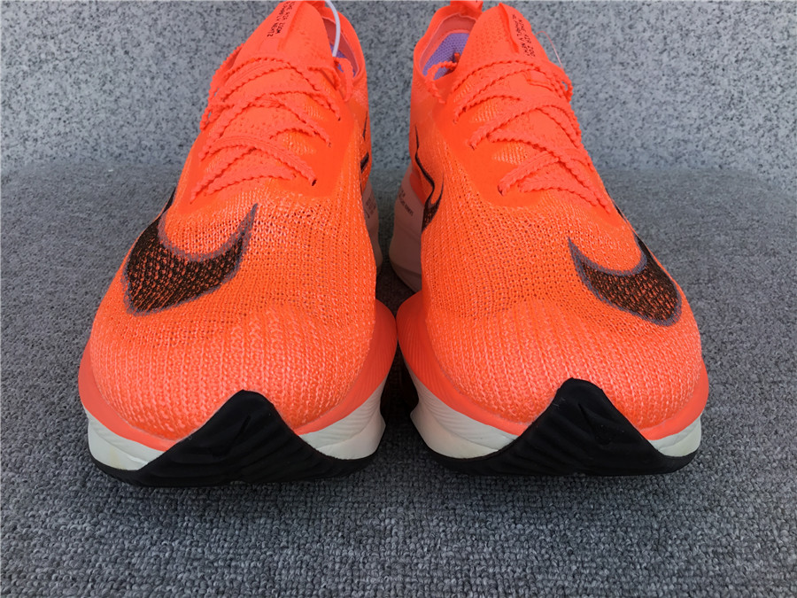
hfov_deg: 58.4
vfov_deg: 45.4
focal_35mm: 31
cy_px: 299
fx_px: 714
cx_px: 398
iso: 25
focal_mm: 3.3
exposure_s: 1/288
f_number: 2.4
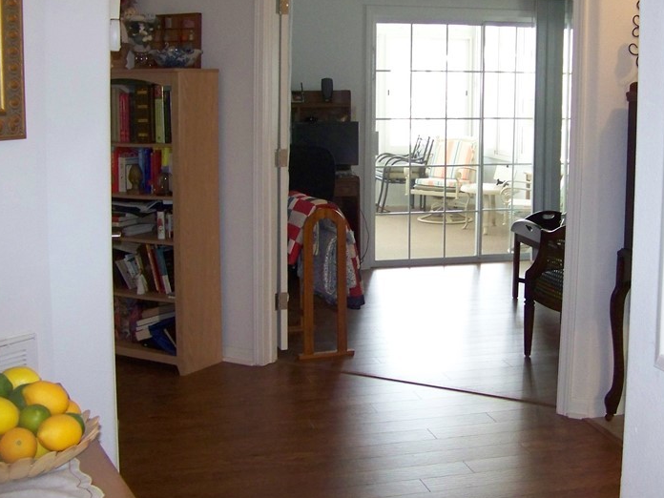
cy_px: 218
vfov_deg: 27.5
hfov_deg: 36.0
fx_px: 1017
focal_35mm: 53
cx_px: 402
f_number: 2.8
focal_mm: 5.85
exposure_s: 1/30
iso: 250
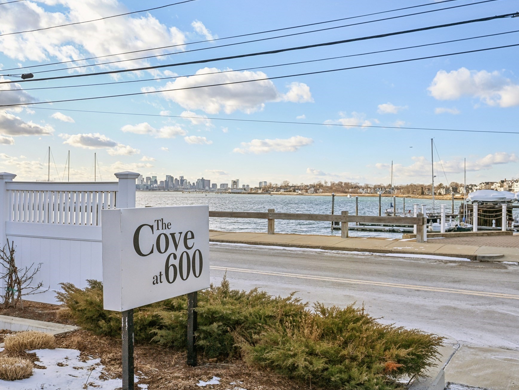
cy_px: 187
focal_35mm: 34
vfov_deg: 41.8
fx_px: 510
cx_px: 263
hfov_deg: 54.0
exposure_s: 1/800
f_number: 8
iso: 400
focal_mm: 30
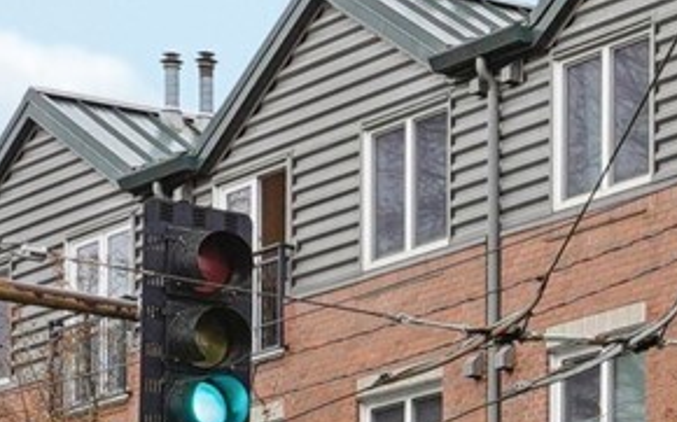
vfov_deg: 6.4
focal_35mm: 203
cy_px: 505
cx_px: 1605
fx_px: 3744
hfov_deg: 9.3
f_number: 8
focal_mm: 23
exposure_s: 1/125
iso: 320
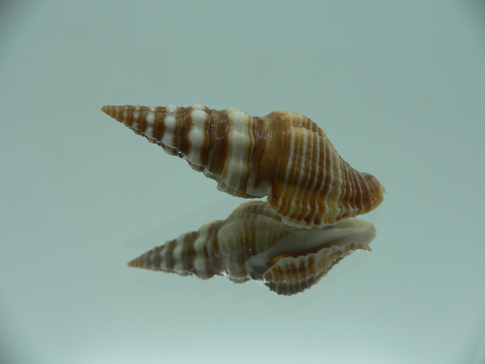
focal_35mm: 35
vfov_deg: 40.7
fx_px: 490
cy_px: 182
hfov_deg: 52.6
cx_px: 242
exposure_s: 1/60
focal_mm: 4.6
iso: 80
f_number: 2.8
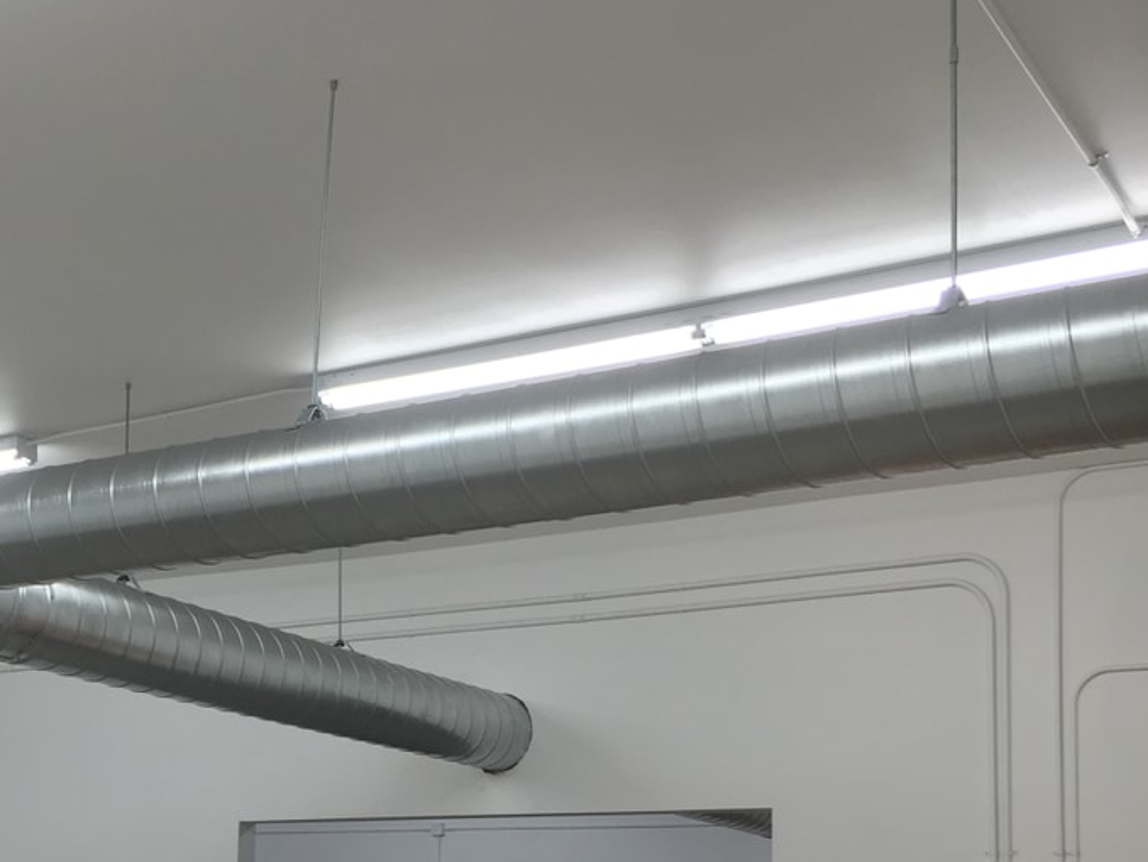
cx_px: 231
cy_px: 789
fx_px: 1891
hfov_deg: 32.8
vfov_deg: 24.9
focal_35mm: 57
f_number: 2.2
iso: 32
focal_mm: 4.15
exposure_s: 1/40
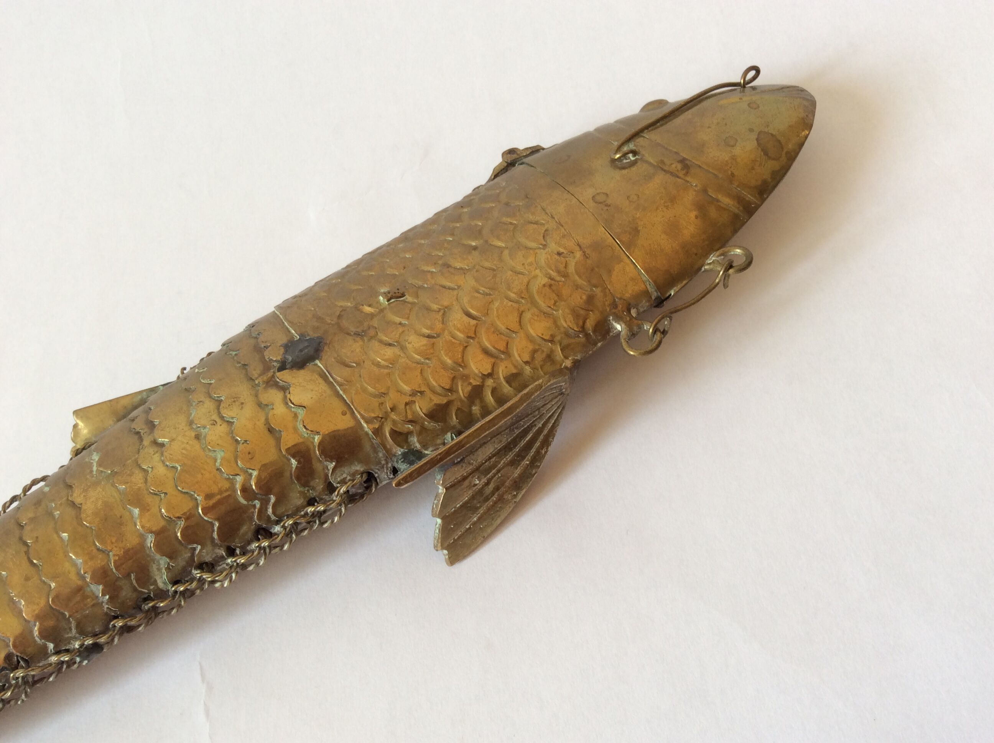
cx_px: 497
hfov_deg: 56.9
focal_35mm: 32
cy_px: 372
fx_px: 918
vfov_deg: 44.1
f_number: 2.4
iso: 32
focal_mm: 3.3
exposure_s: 1/33
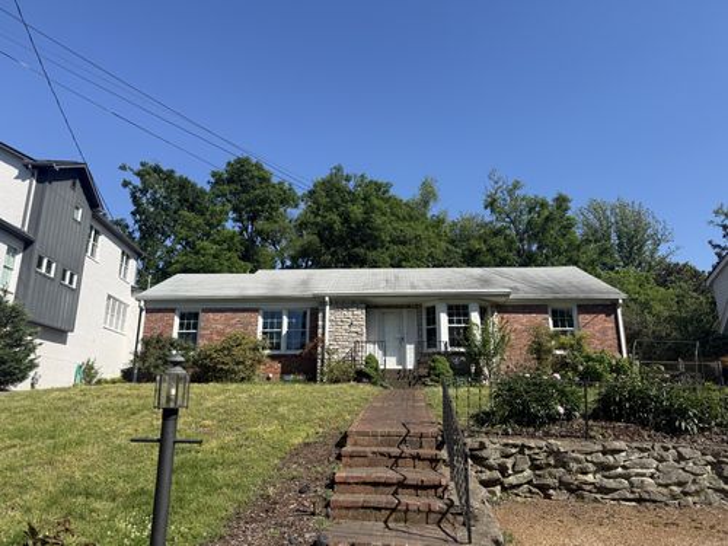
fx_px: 505
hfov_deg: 71.6
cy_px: 273
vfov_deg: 56.8
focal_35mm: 24
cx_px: 364
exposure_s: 1/3759
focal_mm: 6.76
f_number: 1.78
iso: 80
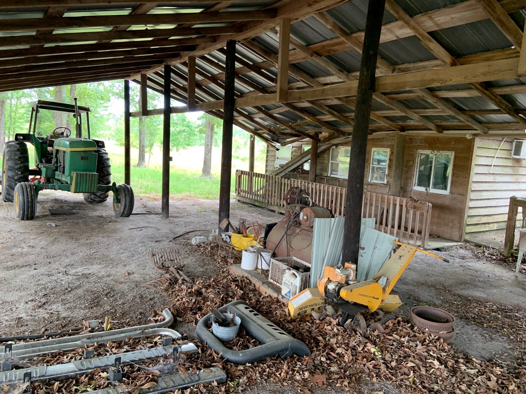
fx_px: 395
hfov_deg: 67.3
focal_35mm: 26
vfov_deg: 53.1
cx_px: 263
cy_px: 197
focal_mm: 4.25
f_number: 1.8
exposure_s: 1/80
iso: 100
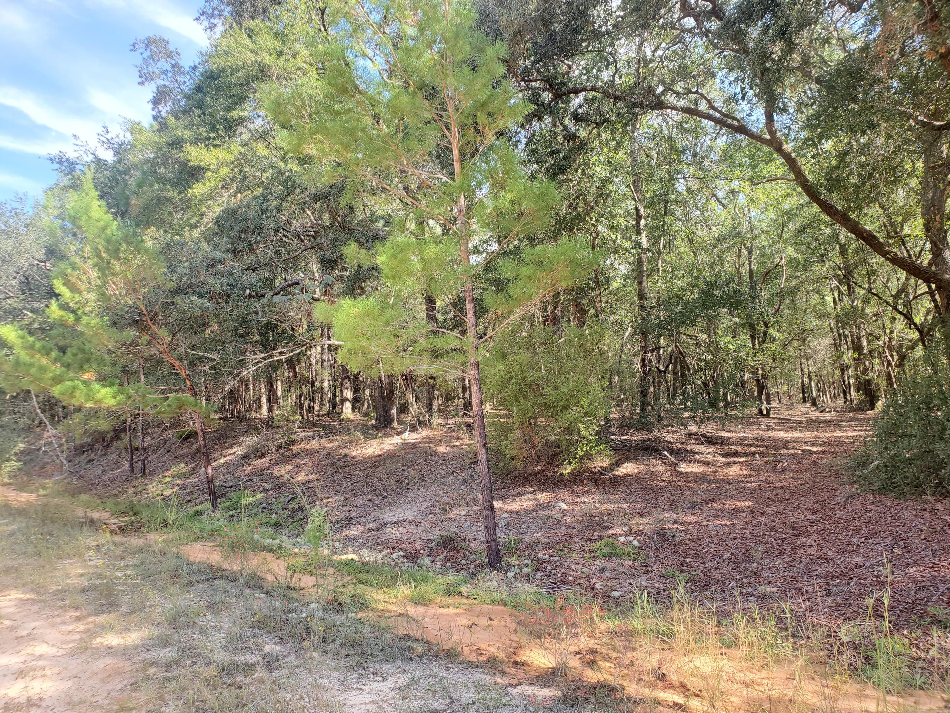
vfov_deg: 53.1
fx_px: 714
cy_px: 356
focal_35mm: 26
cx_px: 475
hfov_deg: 67.3
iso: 50
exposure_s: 1/205
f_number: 2.4
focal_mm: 4.3
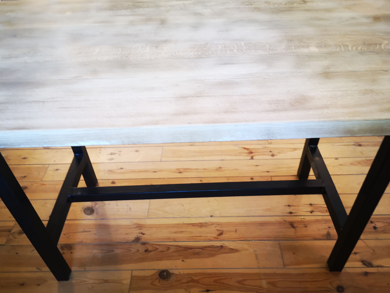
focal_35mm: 29
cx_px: 199
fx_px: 327
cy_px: 154
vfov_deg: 48.2
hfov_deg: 61.7
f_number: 1.8
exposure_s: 1/50
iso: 500
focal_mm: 3.95
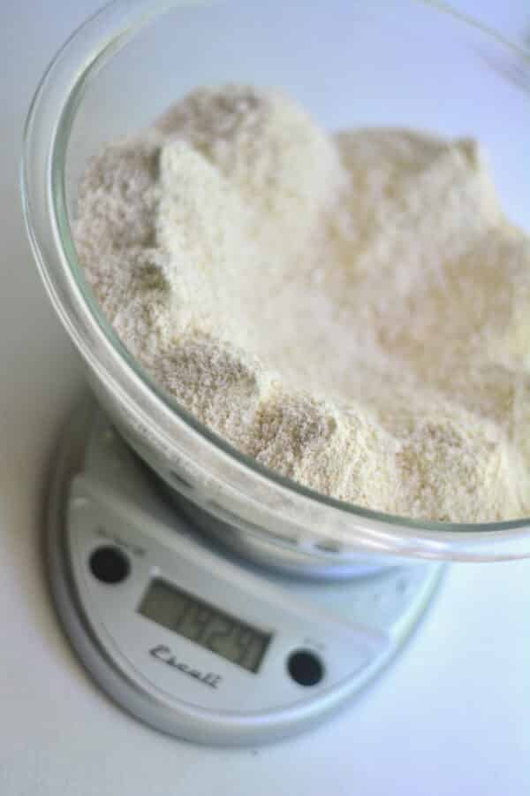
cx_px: 265
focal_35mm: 75
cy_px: 398
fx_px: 1656
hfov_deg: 18.2
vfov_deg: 27.0
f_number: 1.8
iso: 800
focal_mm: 50
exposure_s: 1/1600
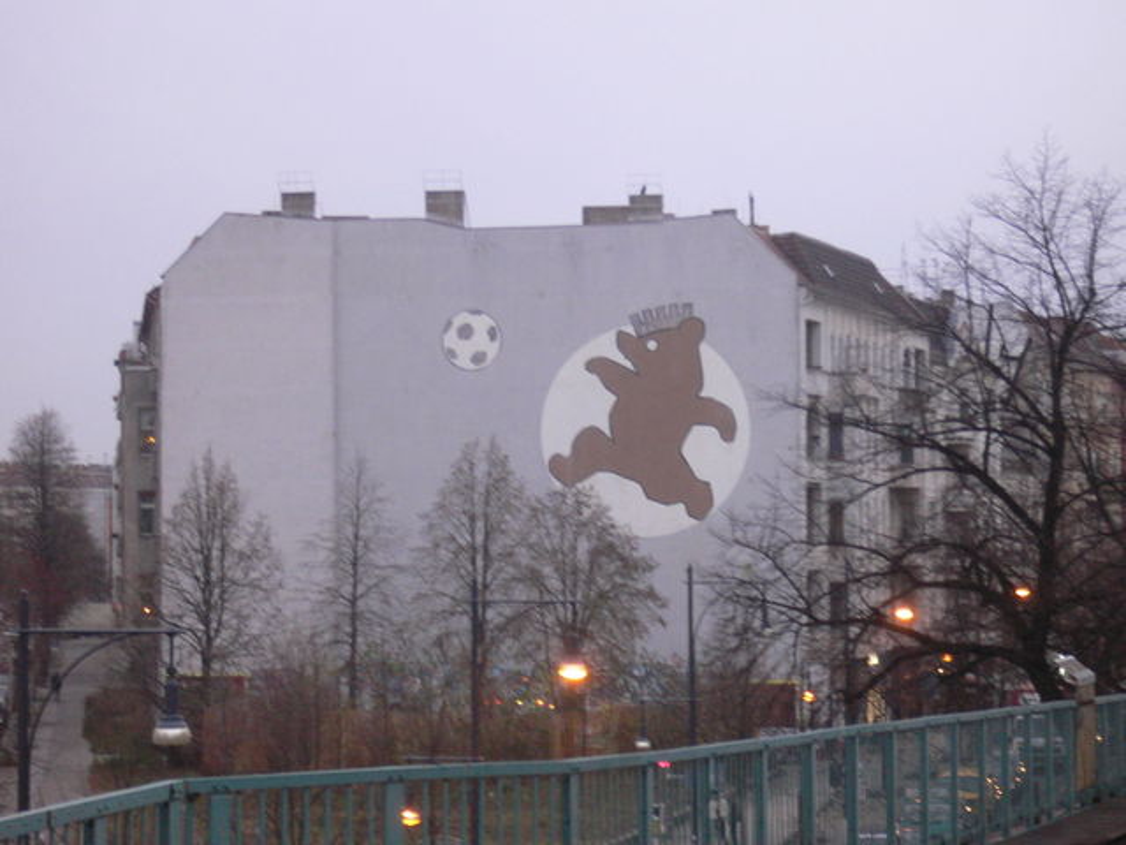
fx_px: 3415
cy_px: 422
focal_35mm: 105
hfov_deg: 18.7
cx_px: 563
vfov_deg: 14.1
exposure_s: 1/10
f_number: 5
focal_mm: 17.4
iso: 200
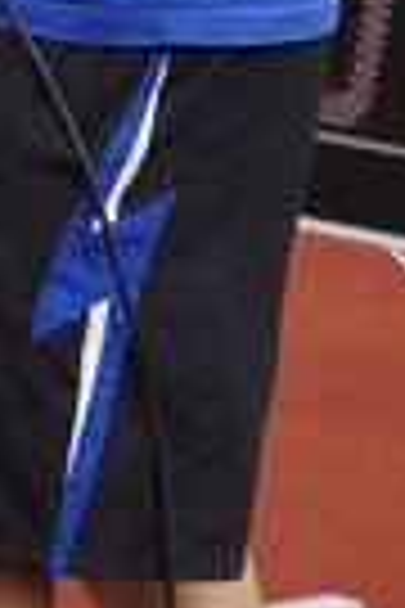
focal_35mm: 428
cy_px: -272
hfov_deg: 3.2
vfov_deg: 4.8
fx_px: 7222
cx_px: -83
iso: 200
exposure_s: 1/800
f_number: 4
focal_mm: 70
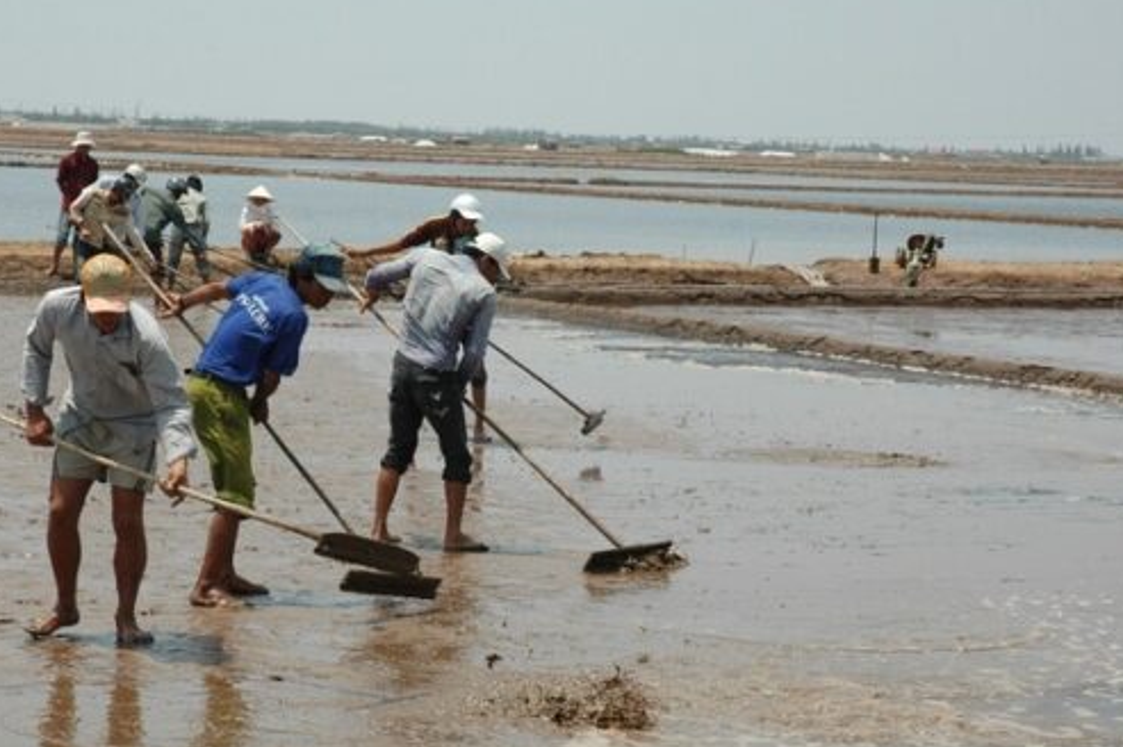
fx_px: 3136
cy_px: 426
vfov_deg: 13.6
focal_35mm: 101
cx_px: 489
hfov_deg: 20.3
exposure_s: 1/500
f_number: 11
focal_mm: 55
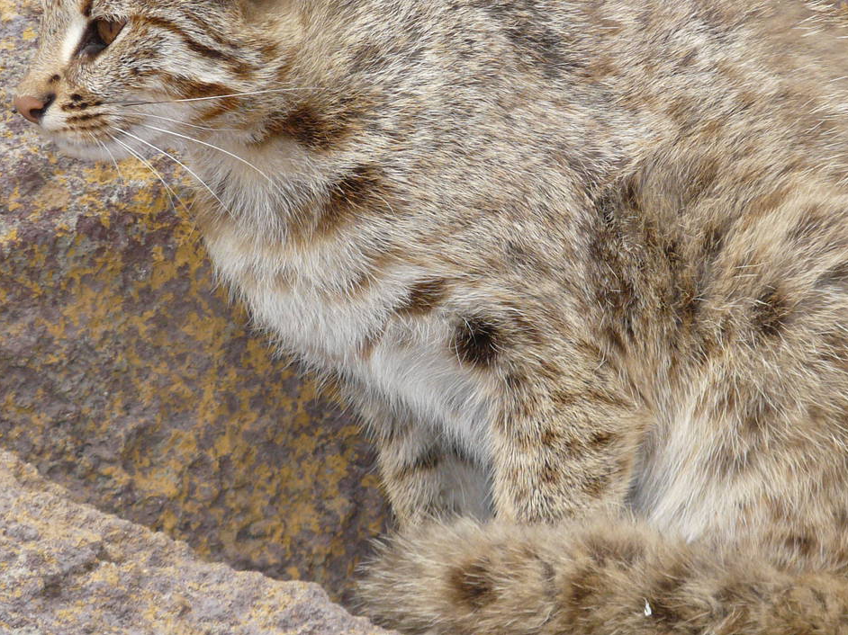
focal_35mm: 406
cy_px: 187
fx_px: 9943
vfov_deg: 3.7
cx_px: 484
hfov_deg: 4.9
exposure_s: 1/200
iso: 160
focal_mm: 39.3
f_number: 4
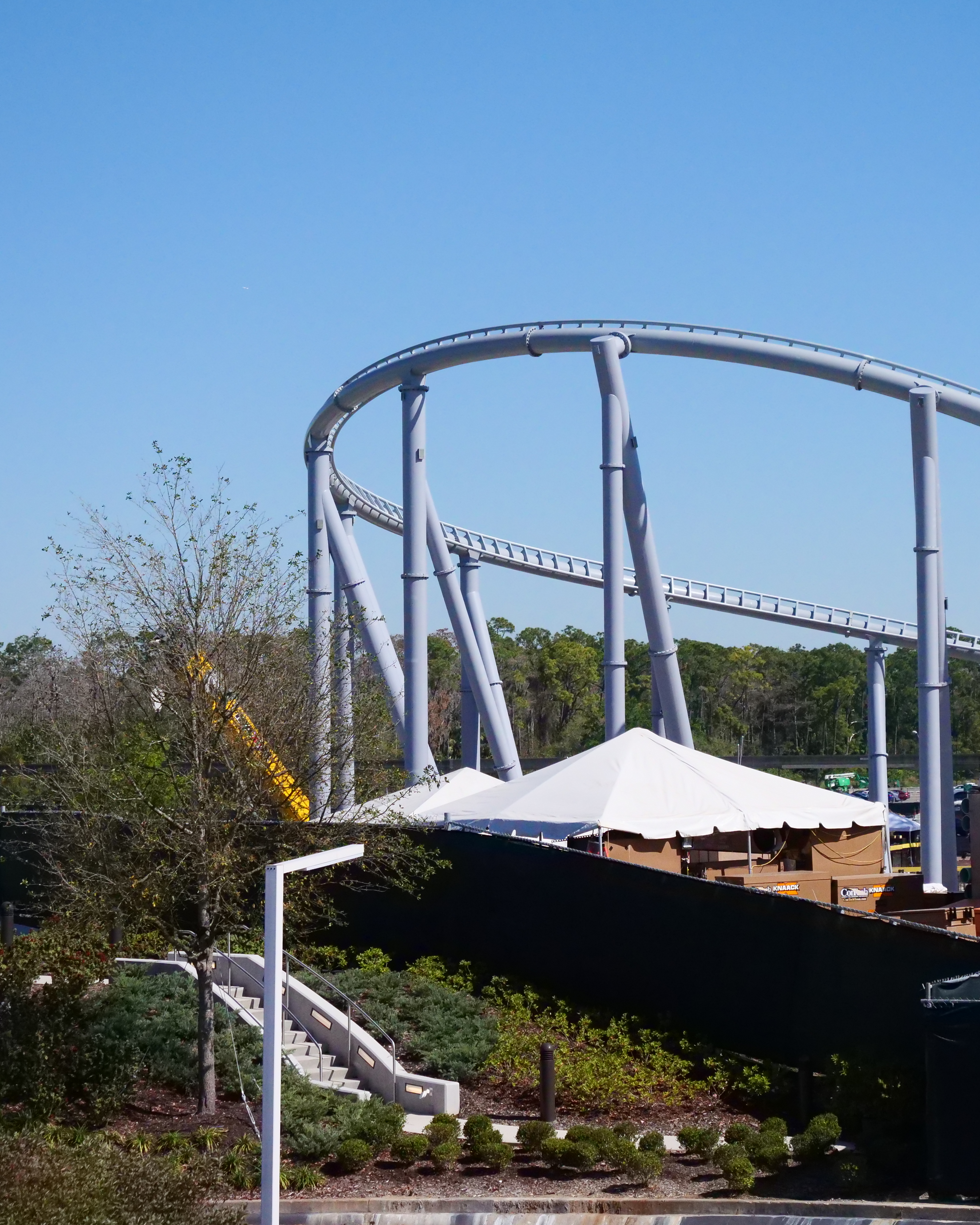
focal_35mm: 84
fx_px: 3046
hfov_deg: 18.2
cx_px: 679
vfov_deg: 22.7
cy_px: 611
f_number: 3.8
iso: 3200
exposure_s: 1/32000
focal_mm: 32
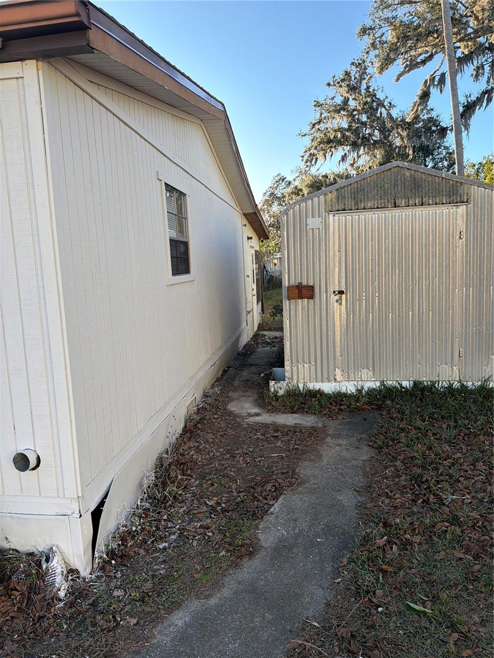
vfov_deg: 71.6
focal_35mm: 24
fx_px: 457
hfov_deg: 56.8
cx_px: 247
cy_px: 329
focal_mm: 6.76
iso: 100
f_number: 1.78
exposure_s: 1/1075
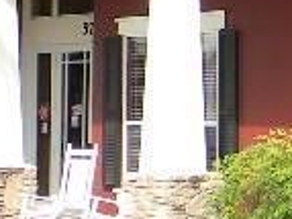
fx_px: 1694
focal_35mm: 201
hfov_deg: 9.7
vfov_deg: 7.4
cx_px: 349
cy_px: 4
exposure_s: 1/260
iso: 80
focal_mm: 5
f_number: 3.5
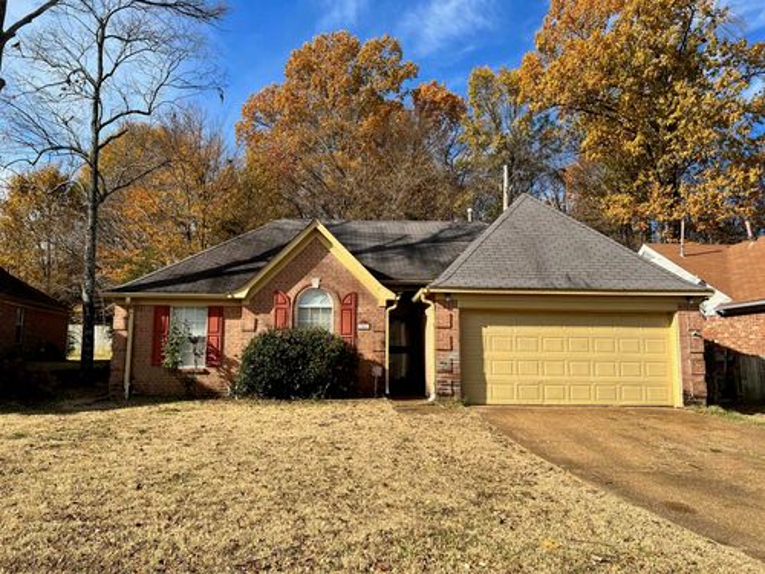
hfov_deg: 67.3
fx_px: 575
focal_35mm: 26
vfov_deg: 53.1
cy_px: 287
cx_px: 382
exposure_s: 1/3257
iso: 50
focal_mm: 5.7
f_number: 1.5
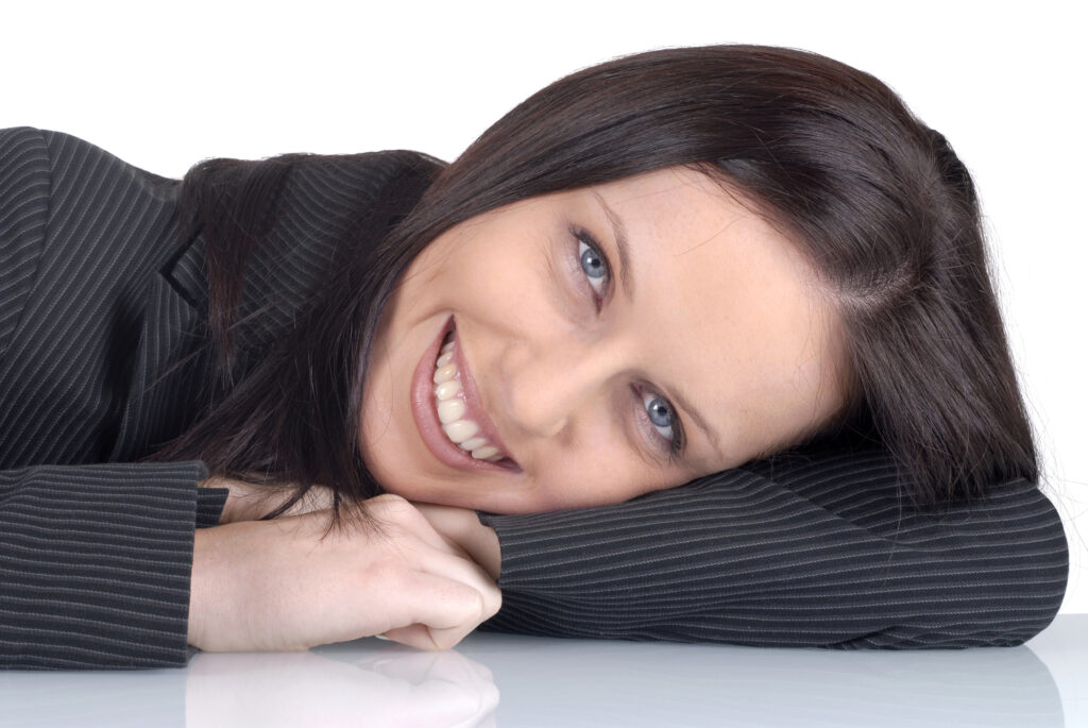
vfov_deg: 15.2
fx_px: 2723
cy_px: 364
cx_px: 544
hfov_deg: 22.6
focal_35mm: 90
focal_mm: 60
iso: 100
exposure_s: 1/60
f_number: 20
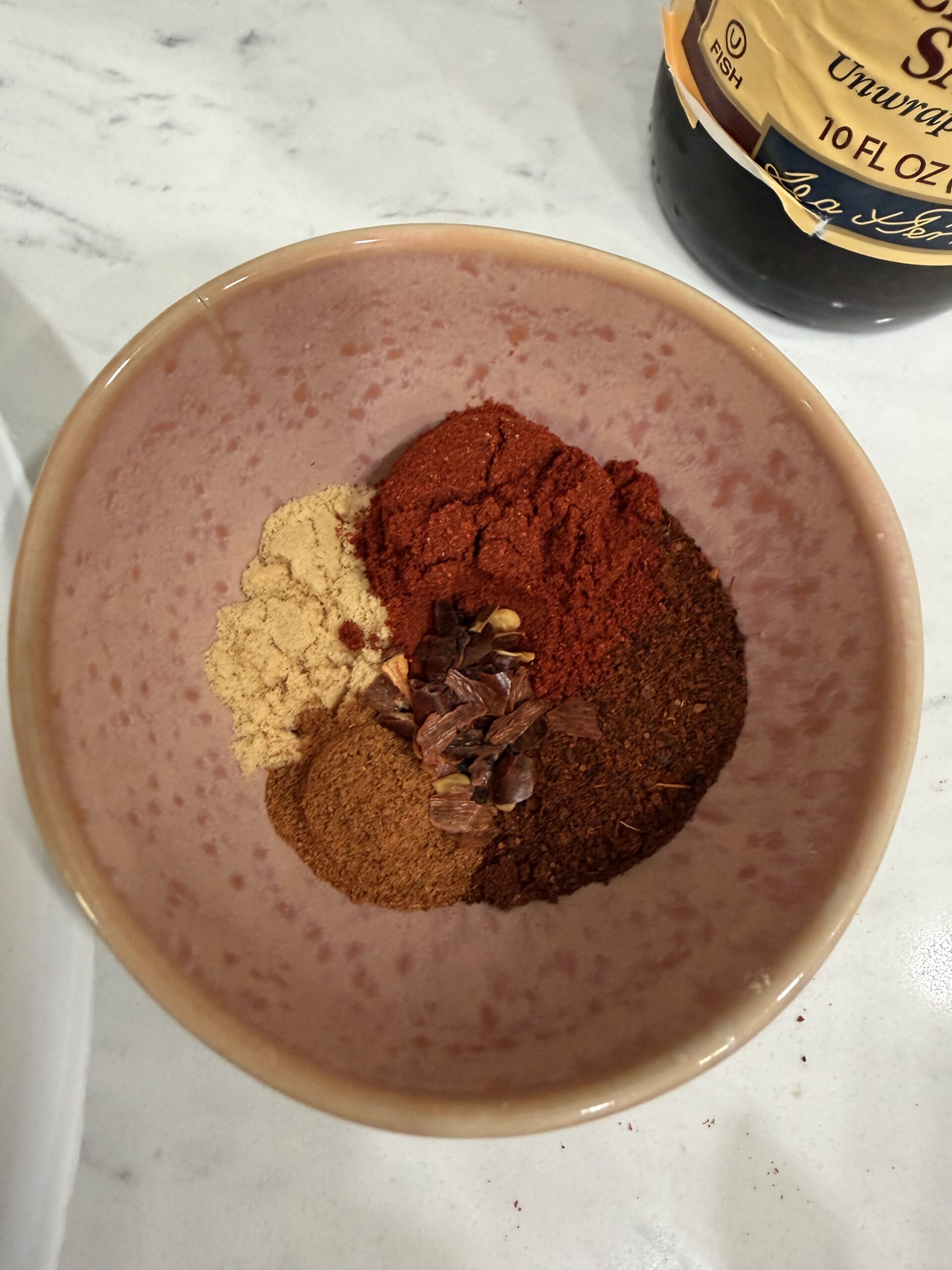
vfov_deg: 71.6
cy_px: 635
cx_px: 476
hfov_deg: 56.8
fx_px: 880
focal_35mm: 24
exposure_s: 1/60
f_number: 2.2
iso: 320
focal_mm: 2.22
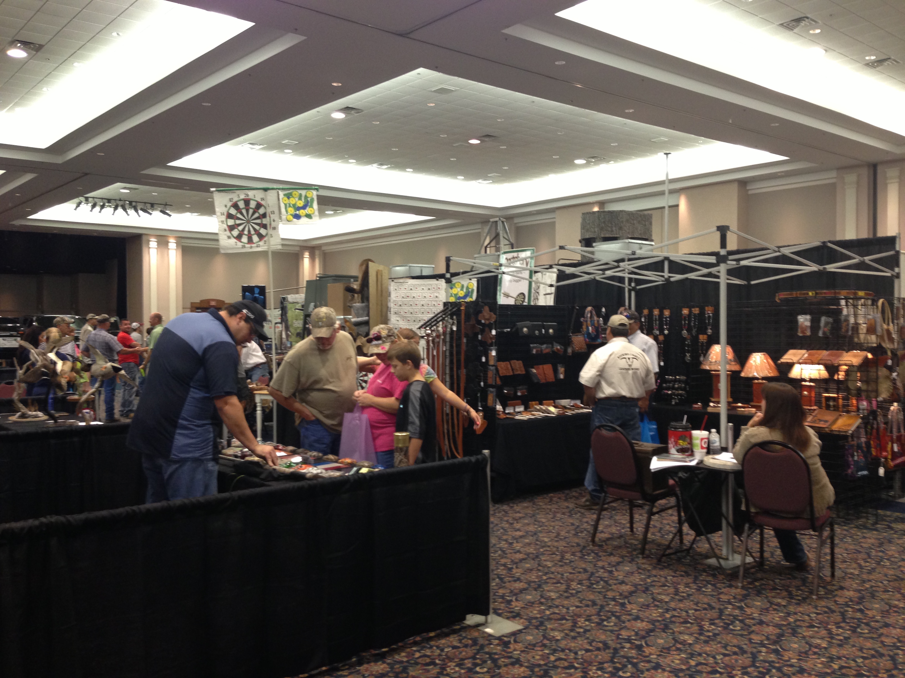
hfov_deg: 55.4
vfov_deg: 42.9
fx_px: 863
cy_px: 339
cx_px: 452
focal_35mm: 33
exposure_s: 1/20
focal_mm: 4.13
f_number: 2.4
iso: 125
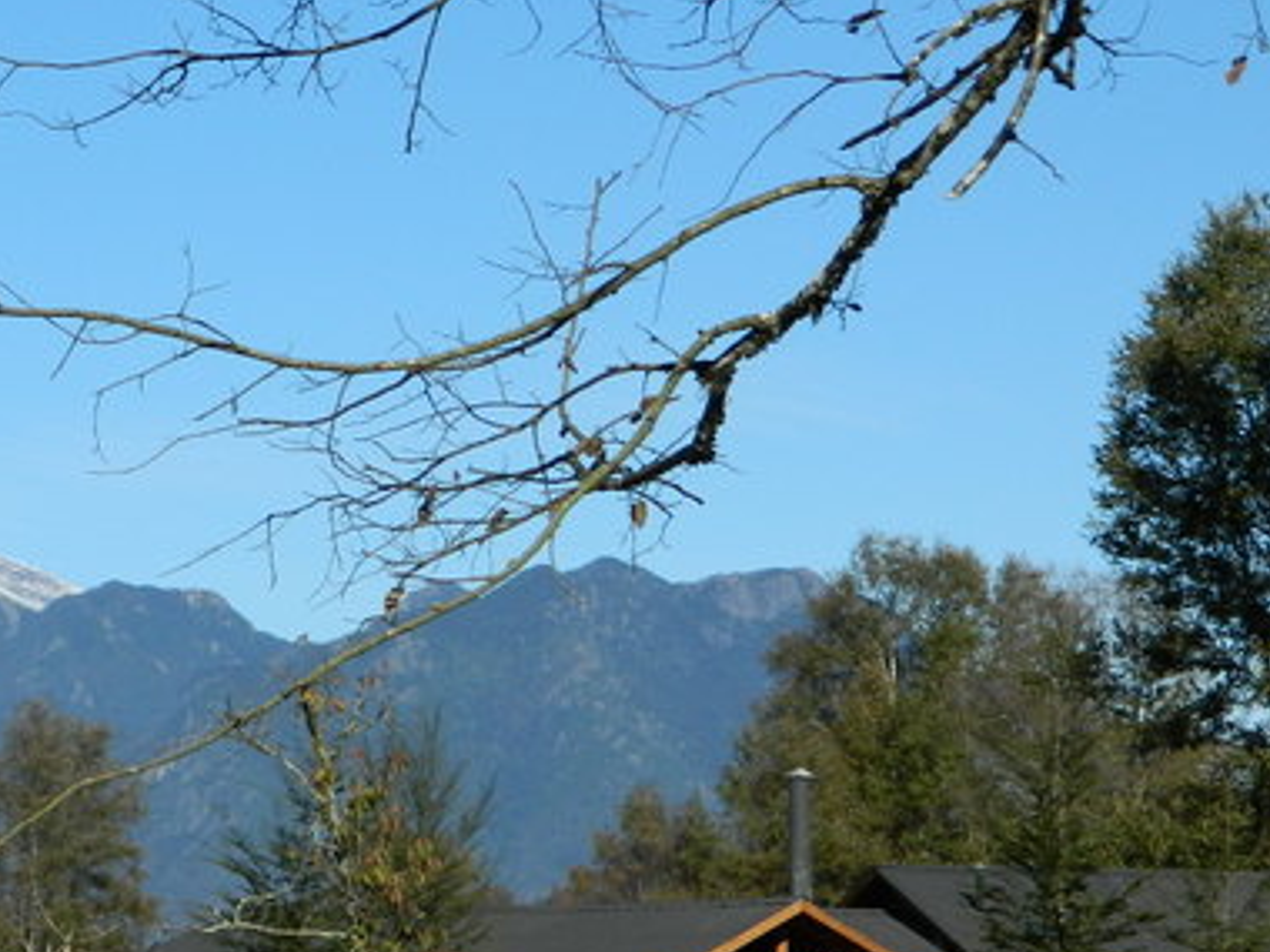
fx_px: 6494
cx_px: 150
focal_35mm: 177
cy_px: 371
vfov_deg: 8.4
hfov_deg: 11.1
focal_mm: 15.1
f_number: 4.2
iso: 80
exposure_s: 1/800
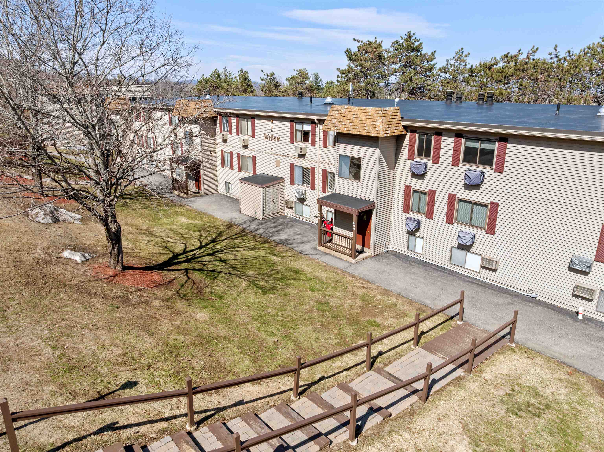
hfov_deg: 71.6
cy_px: 226
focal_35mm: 24
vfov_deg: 56.8
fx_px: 419
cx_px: 302
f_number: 2.8
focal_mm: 12.29
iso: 110
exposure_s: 1/2000
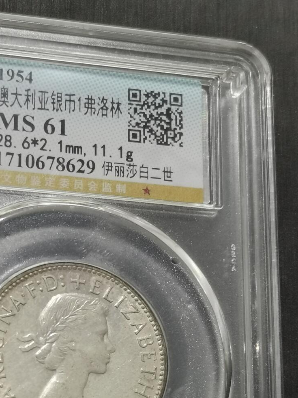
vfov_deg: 17.5
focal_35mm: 112
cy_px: 261
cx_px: 71
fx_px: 1286
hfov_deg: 13.2
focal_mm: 5.58
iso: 80
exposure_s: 1/90
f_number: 1.8
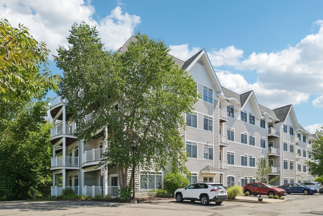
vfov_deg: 57.2
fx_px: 197
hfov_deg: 78.6
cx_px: 162
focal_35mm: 22
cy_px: 108
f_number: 5.6
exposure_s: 1/1000
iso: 320
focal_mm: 14.5
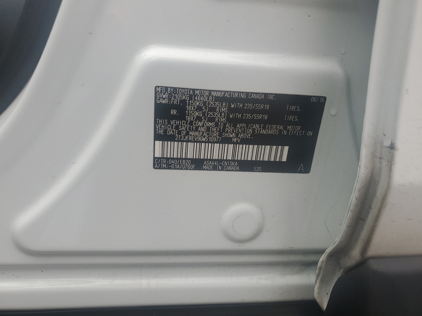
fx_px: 317
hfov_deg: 67.3
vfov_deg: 53.1
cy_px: 158
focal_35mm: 26
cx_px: 211
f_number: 1.5
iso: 50
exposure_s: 1/500
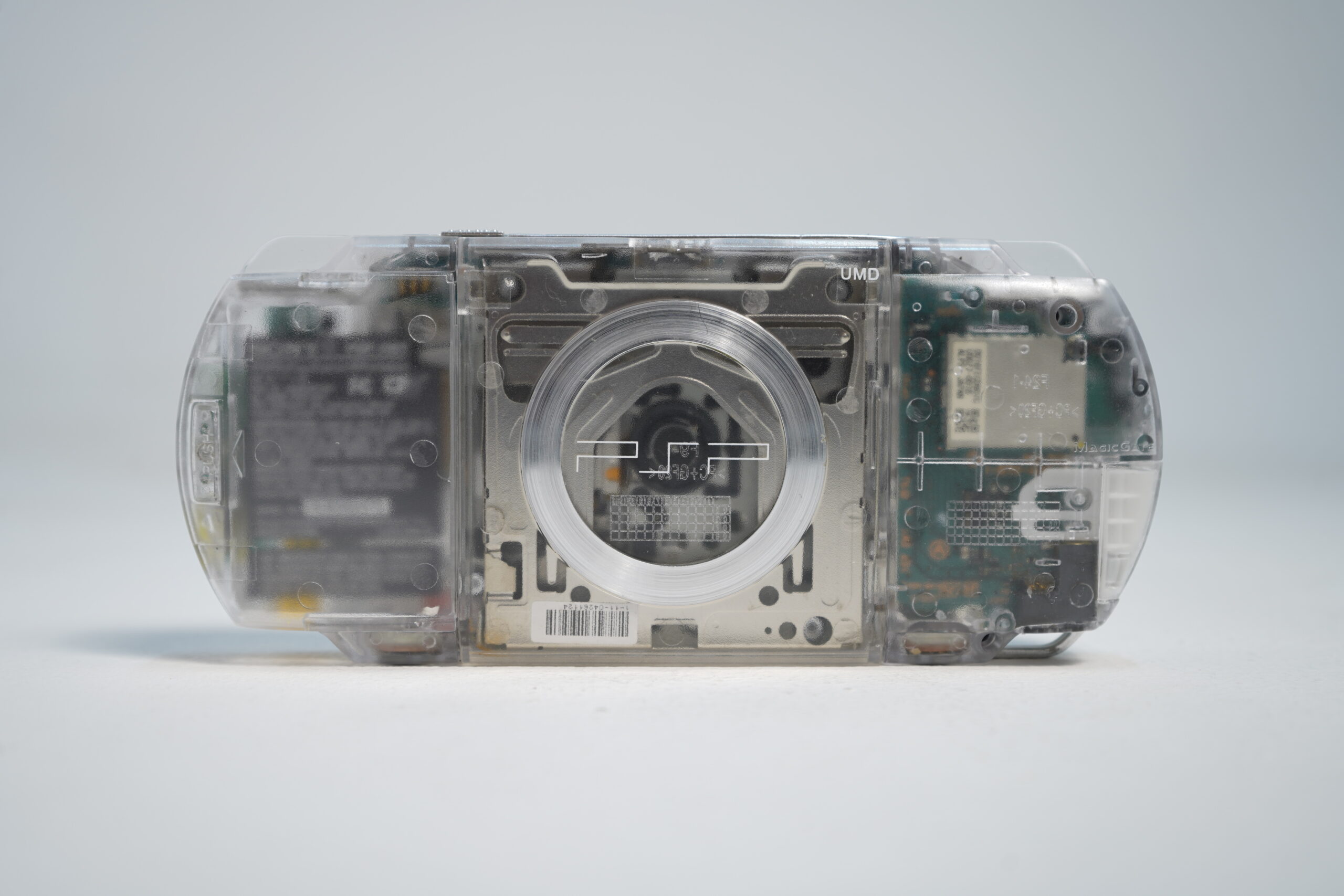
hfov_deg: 44.5
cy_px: 448
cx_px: 672
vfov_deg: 30.5
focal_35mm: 44
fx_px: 1643
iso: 64
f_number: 5.6
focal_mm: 44
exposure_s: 1/6
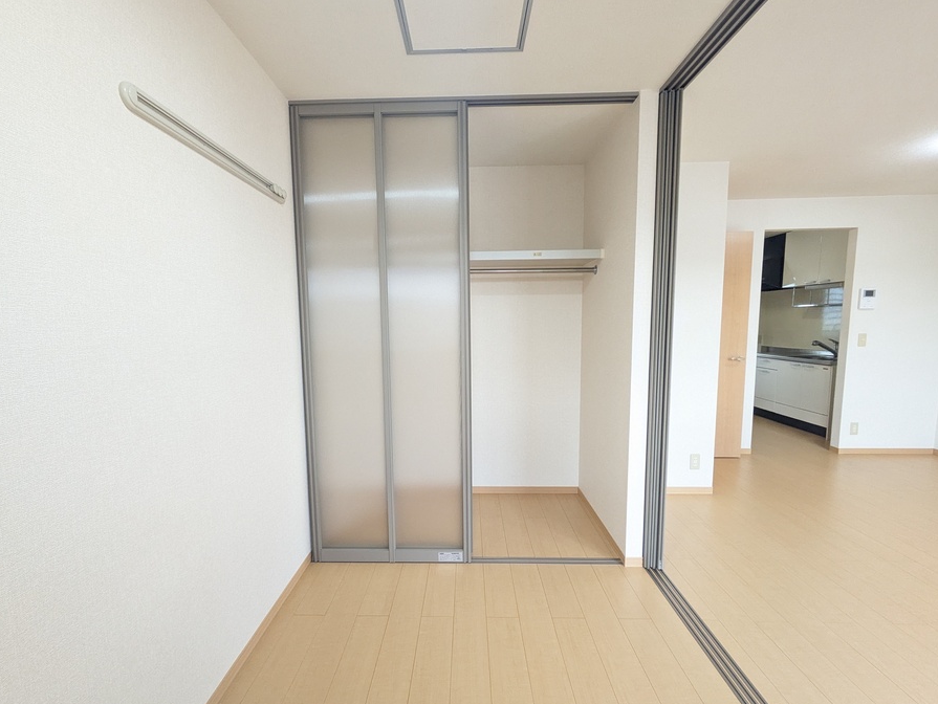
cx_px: 455
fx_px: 407
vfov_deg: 81.8
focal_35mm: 15
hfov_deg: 98.1
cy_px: 359
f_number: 2.2
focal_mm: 1.83
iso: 360
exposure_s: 1/60
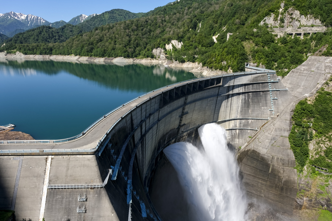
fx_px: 221
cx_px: 166
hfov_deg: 73.7
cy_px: 110
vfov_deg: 53.1
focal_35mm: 24
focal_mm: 16
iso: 250
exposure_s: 1/320
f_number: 9
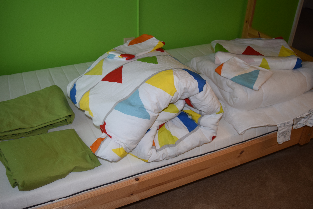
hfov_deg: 53.1
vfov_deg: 36.9
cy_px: 104
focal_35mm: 36
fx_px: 313
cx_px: 156
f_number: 4
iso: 800
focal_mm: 24
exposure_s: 1/60
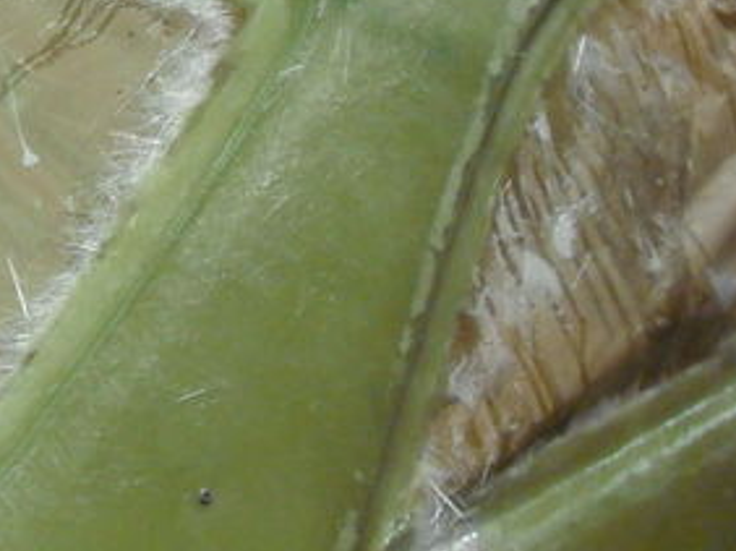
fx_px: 1784
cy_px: 154
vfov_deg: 17.5
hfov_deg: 22.4
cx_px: -8
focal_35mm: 84
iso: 640
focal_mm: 6.2
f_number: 2.7
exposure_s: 1/40
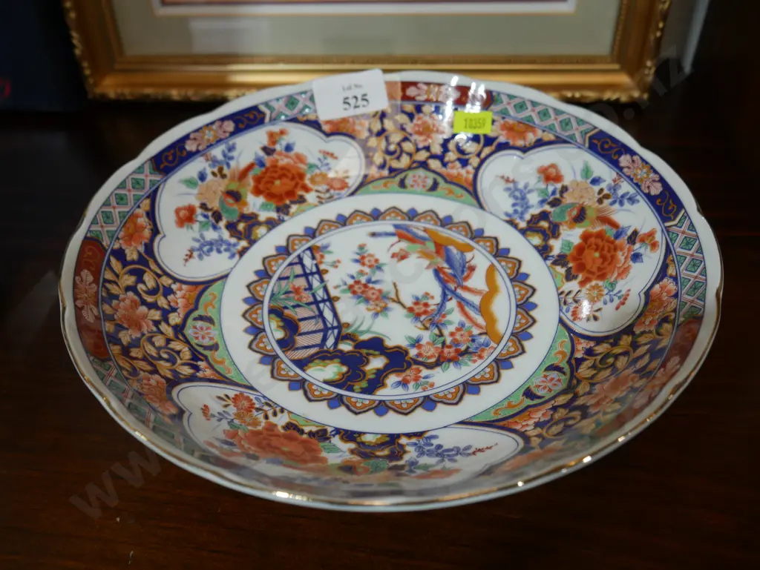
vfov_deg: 49.8
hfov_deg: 63.4
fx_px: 615
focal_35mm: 28
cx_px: 380
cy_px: 285
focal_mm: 14
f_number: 4
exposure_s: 1/60
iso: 200
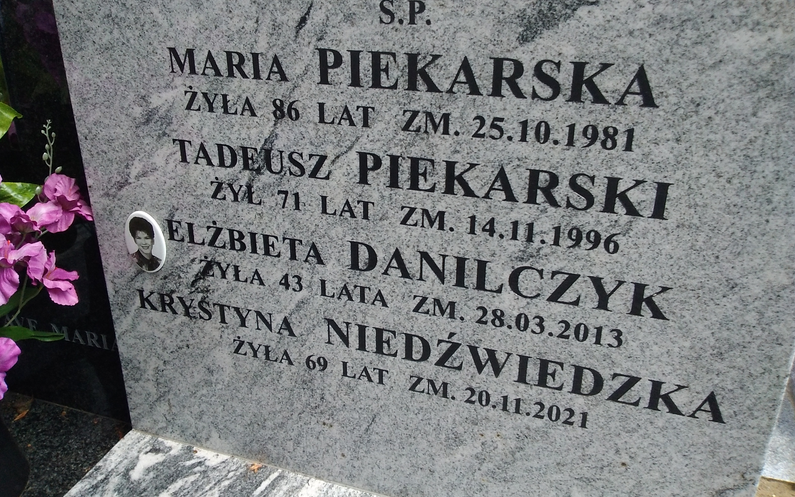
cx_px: 399
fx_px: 672
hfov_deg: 61.2
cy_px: 222
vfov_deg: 40.5
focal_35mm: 31
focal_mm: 2.39
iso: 161
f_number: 2.4
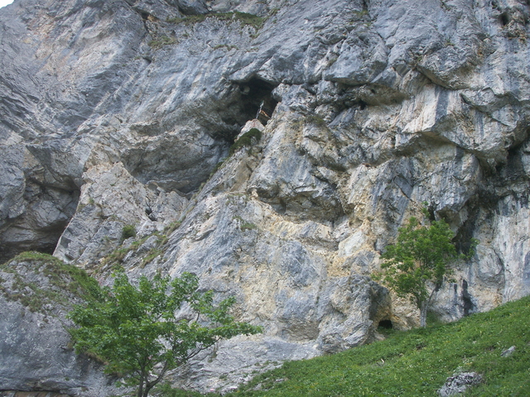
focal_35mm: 37
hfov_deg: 50.1
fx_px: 567
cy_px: 198
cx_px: 265
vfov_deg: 38.7
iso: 50
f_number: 3.5
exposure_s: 1/200
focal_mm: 7.7
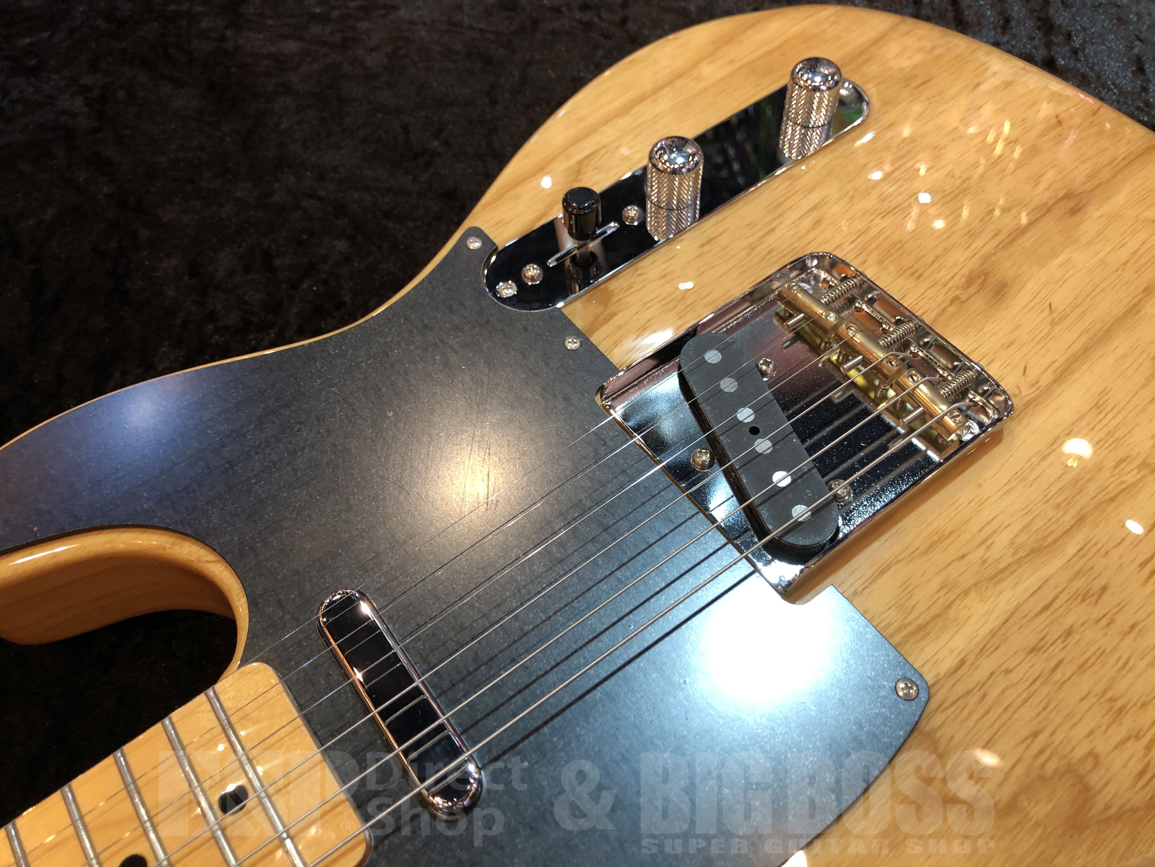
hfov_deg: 63.4
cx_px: 578
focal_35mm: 28
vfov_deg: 49.7
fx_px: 934
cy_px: 434
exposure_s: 1/15
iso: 40
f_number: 1.8
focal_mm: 3.99
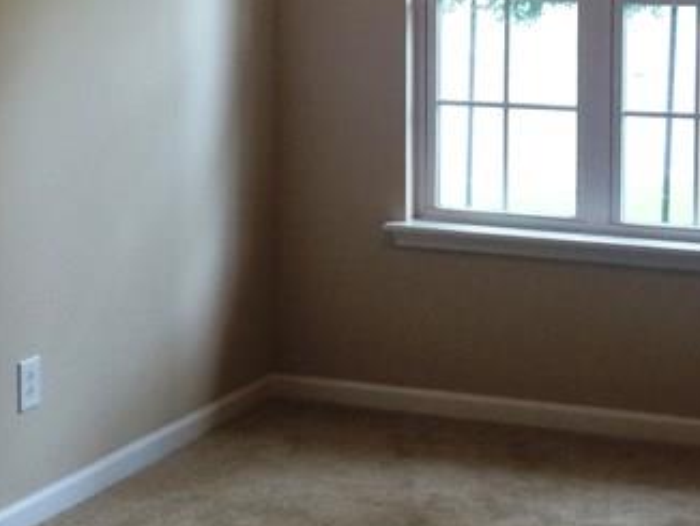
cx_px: 541
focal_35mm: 91
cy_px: -2
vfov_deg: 15.9
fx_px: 1842
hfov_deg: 21.3
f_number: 2.2
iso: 80
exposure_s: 1/30
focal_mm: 4.15
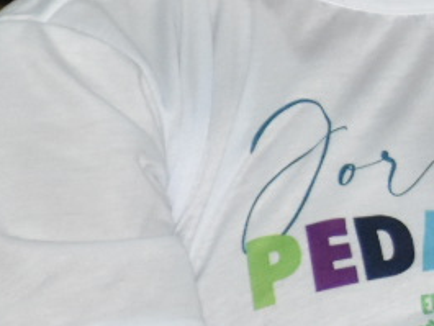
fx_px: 9407
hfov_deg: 2.6
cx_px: 1158
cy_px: -164
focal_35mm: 750
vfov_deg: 2.0
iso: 2000
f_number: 5.3
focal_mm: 85
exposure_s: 1/100
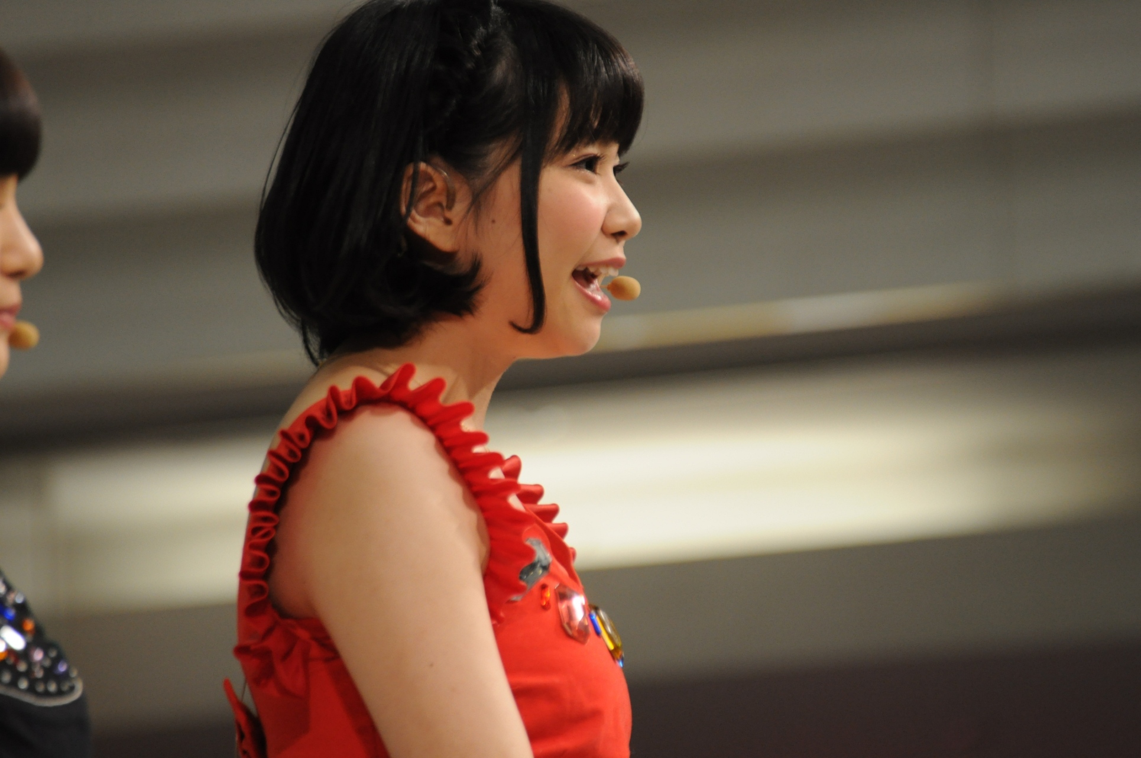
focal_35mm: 450
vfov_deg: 3.0
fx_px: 14245
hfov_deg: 4.6
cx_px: 570
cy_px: 379
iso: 1000
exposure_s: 1/200
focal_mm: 300
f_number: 5.6
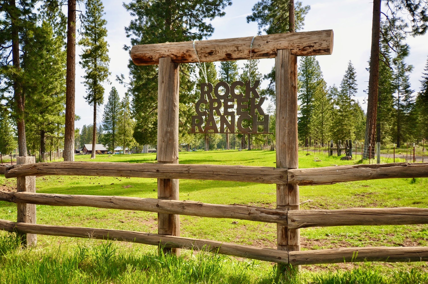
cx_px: 214
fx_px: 427
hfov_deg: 53.2
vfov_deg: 36.7
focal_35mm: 36
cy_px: 142
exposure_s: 1/250
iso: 100
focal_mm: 24
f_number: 5.6
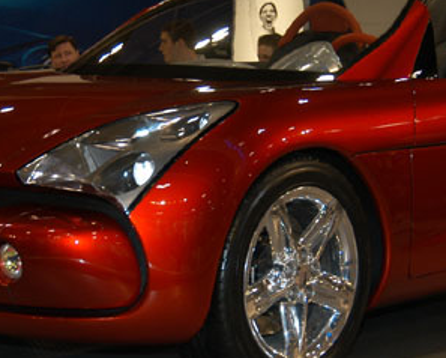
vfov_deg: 14.1
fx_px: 1440
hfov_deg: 17.6
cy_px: 164
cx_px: 252
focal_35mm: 109
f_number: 5
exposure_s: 1/60
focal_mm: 34
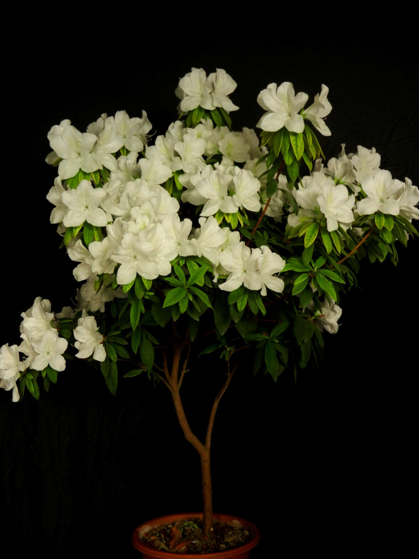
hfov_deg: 26.1
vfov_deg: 34.3
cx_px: 210
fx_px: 904
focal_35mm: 56
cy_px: 287
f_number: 4.4
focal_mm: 9.4
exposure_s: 1/40
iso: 360
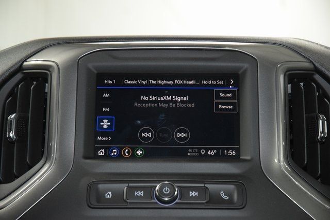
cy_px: 110
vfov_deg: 13.0
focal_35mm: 105
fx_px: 963
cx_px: 165
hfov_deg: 19.5
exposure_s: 1/80
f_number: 4.5
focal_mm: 70
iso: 3200
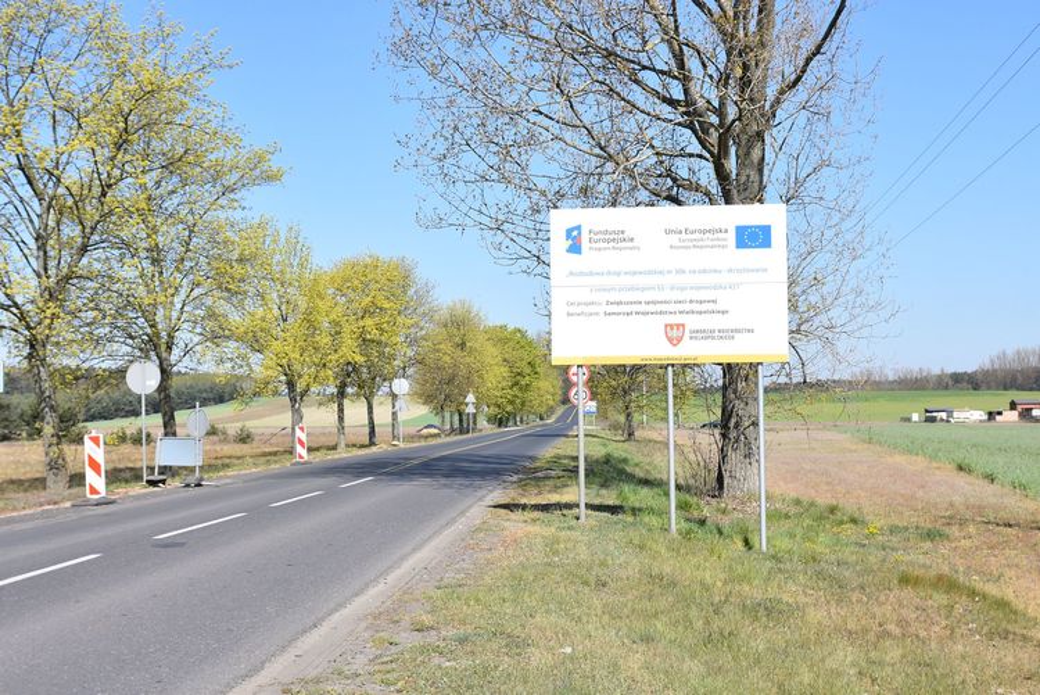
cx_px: 520
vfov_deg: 26.5
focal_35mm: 51
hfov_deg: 38.9
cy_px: 348
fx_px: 1474
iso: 160
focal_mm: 34
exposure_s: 1/500
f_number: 8
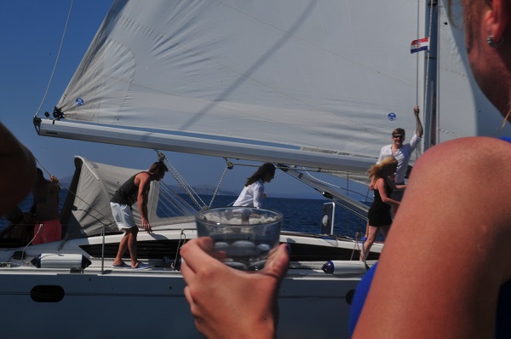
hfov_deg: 27.0
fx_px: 1063
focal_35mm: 75
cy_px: 170
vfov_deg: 18.1
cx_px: 256
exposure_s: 1/100
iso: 200
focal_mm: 50
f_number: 32
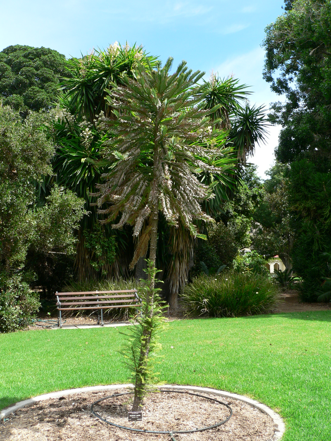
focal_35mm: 38
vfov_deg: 49.0
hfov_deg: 37.7
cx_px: 166
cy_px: 220
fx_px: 484
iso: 80
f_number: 4
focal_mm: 6.3
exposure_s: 1/250
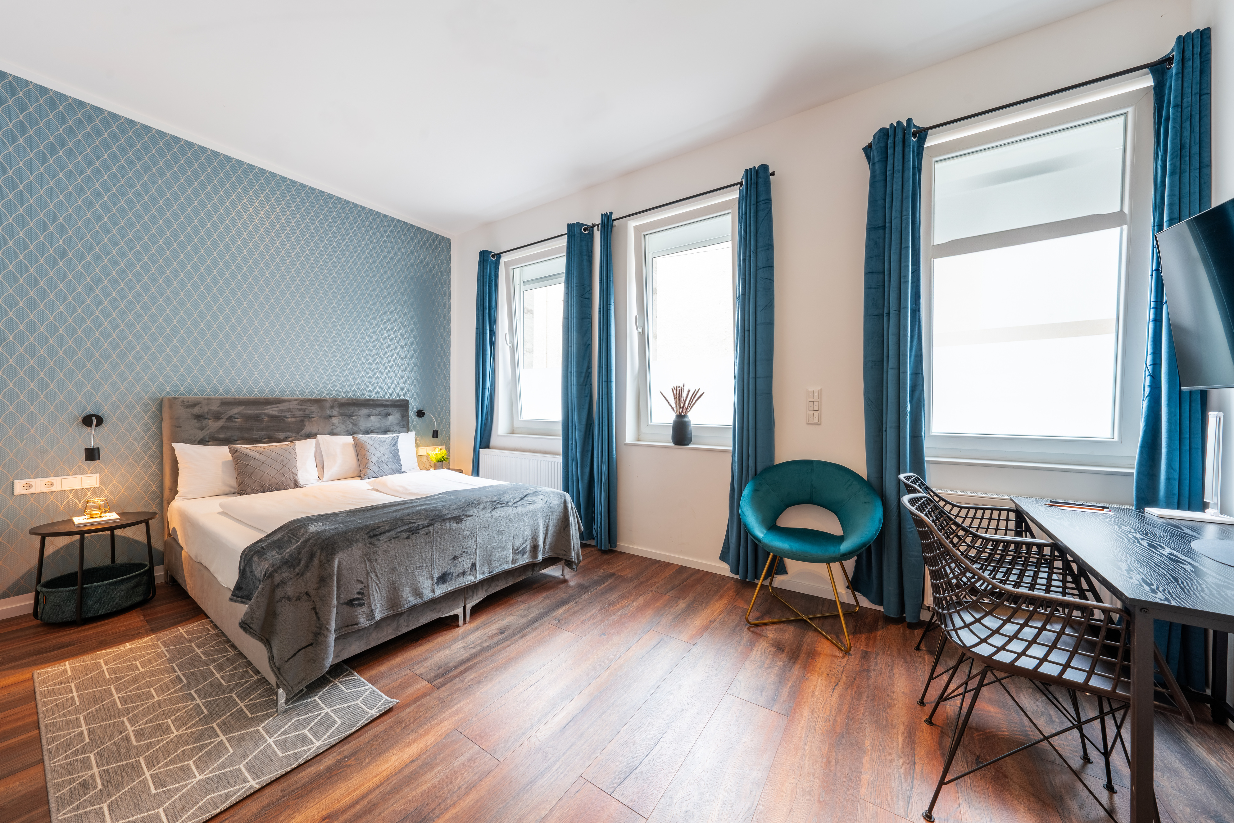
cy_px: 412
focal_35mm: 12
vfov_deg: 90.0
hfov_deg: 112.6
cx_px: 617
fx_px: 411
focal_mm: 12
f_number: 10
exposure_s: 1/13
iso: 100
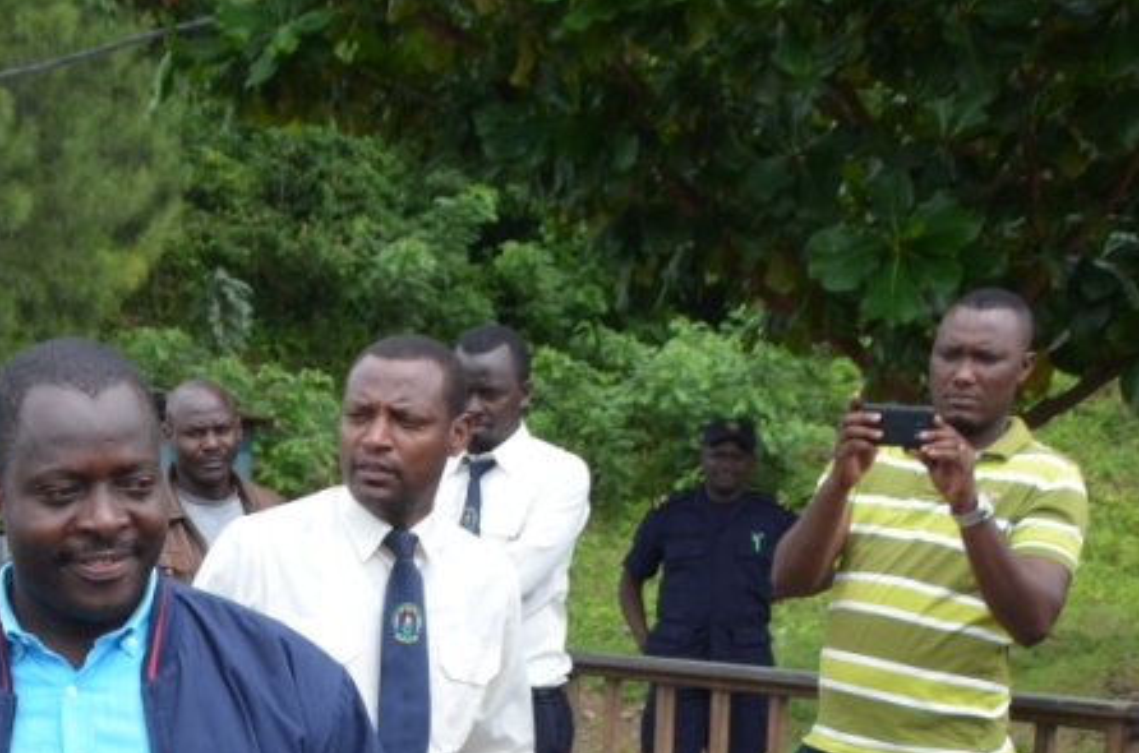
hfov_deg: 30.3
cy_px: 817
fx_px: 1957
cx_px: 15
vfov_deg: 20.8
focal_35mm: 62
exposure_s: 1/200
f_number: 7.1
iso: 200
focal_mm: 18
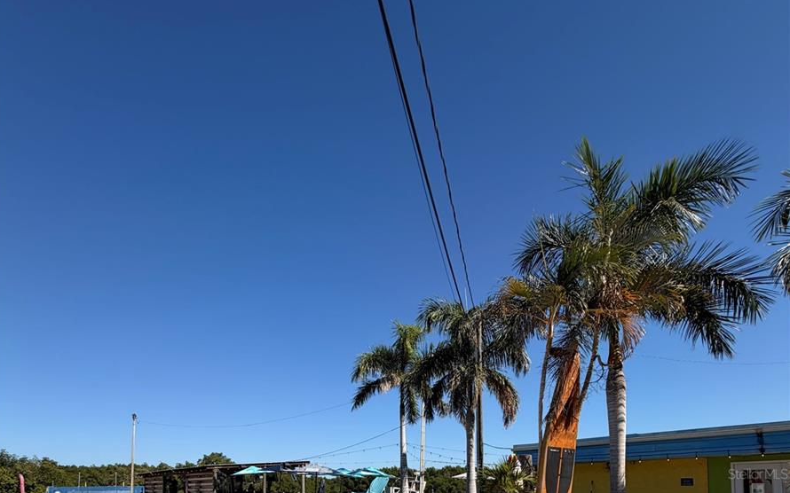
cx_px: 391
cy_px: 473
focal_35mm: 20
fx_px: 431
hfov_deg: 85.1
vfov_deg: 50.3
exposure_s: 1/1211
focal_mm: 2.22
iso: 20
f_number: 2.2
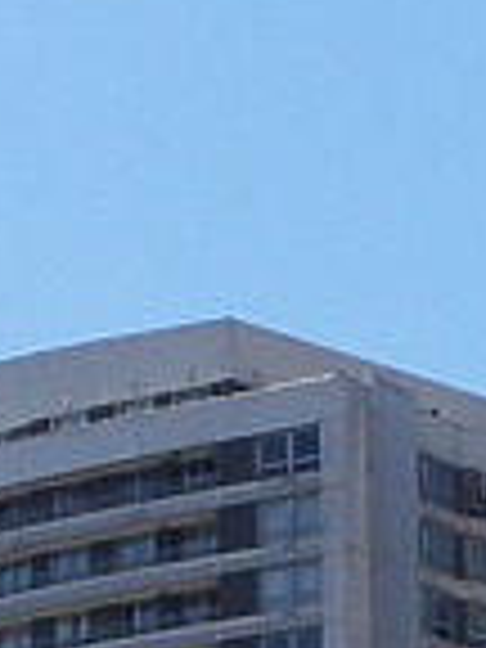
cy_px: 1210
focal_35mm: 391
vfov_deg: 5.0
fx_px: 7319
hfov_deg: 3.8
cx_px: -68
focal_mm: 15.6
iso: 80
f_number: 4.5
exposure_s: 1/500
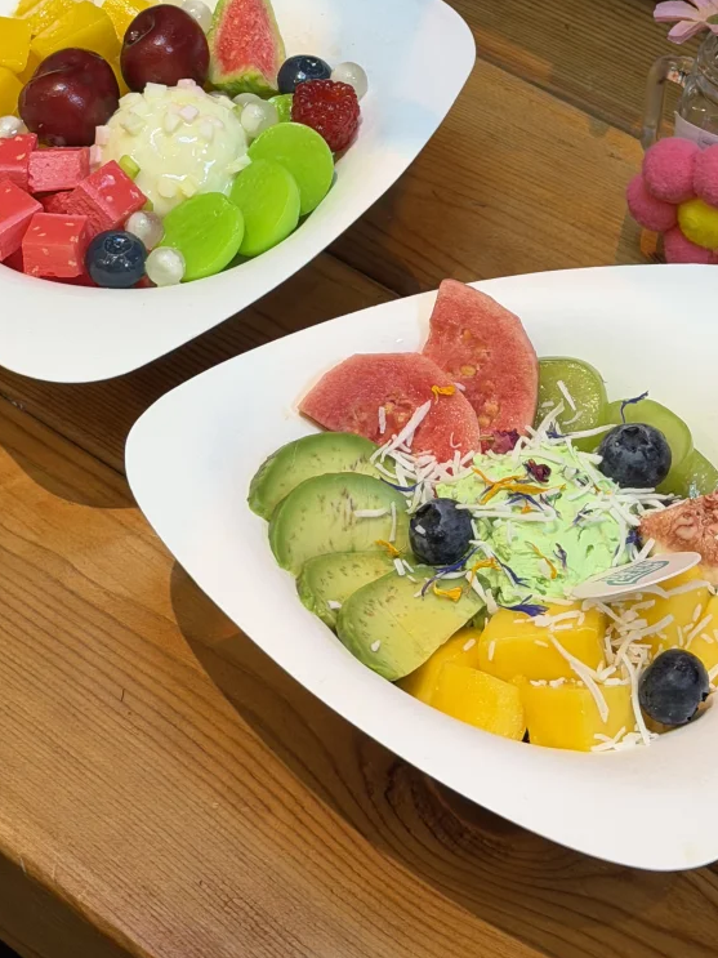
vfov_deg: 20.5
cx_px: 383
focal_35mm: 93
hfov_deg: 15.9
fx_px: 2573
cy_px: 45
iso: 64
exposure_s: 1/100
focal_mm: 6.76
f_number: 1.78
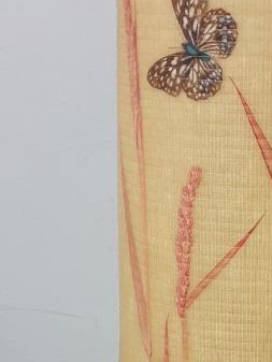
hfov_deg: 18.2
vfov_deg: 23.4
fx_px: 827
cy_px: 381
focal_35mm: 79
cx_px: 275
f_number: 1.5
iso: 250
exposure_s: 1/33
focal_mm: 4.3
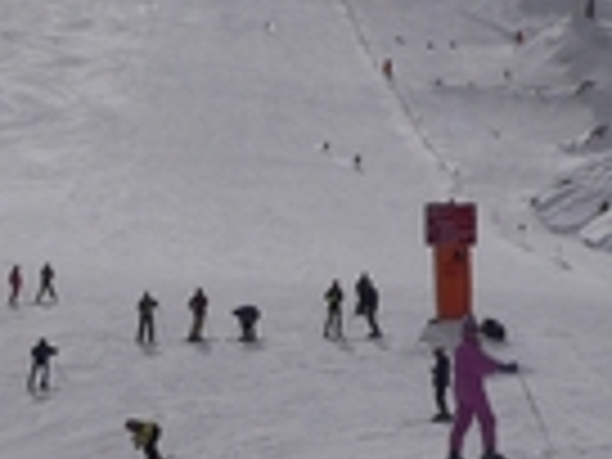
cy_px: 63
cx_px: 382
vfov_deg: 11.6
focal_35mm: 127
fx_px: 2245
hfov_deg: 15.5
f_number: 8
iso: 80
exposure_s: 1/1000
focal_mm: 6
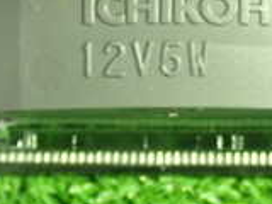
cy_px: -126
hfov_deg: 10.6
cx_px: 187
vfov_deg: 7.8
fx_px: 1469
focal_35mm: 187
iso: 1000
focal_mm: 9.01
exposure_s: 1/13
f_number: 3.2
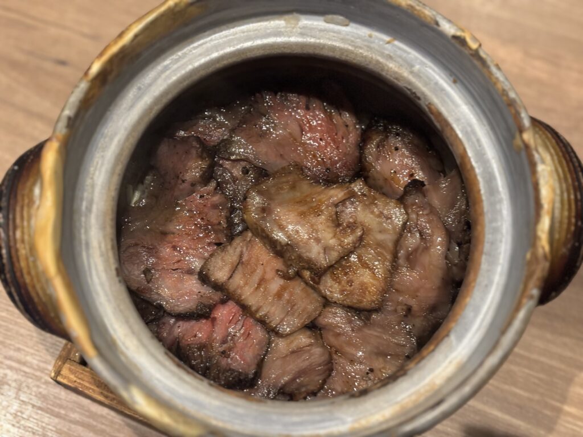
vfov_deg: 28.0
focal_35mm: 52
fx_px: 876
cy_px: 218
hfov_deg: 36.8
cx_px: 292
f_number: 1.6
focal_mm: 5.96
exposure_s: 1/30
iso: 320
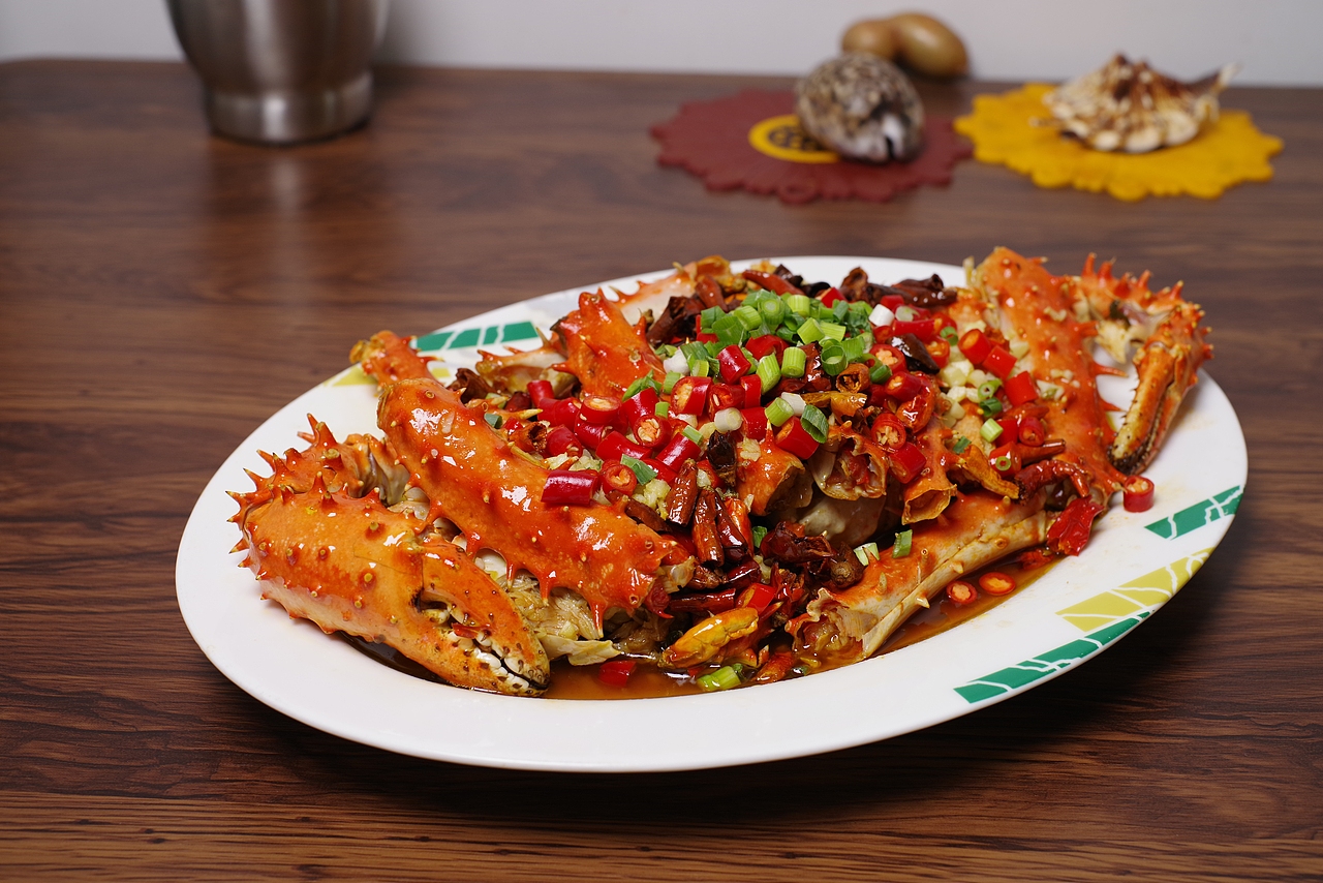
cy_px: 442
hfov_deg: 45.4
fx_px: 1581
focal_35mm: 43
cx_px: 662
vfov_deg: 31.2
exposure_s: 1/60
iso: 400
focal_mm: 43
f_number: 7.1
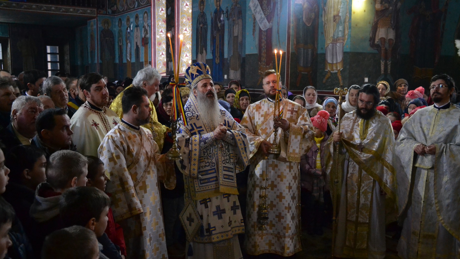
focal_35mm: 38
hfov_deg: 52.8
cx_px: 229
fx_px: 463
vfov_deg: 31.1
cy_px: 147
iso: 3200
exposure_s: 1/60
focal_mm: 24
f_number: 3.8
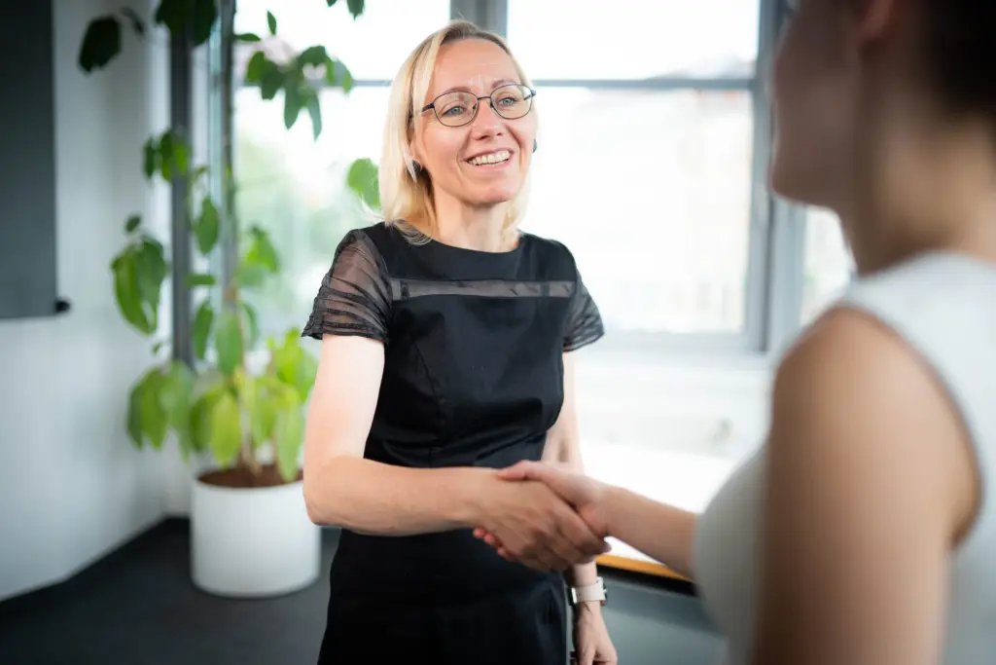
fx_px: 968
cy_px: 332
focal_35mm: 35
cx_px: 498
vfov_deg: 37.9
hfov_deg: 54.4
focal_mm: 35
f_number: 1.4
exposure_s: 1/250
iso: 125
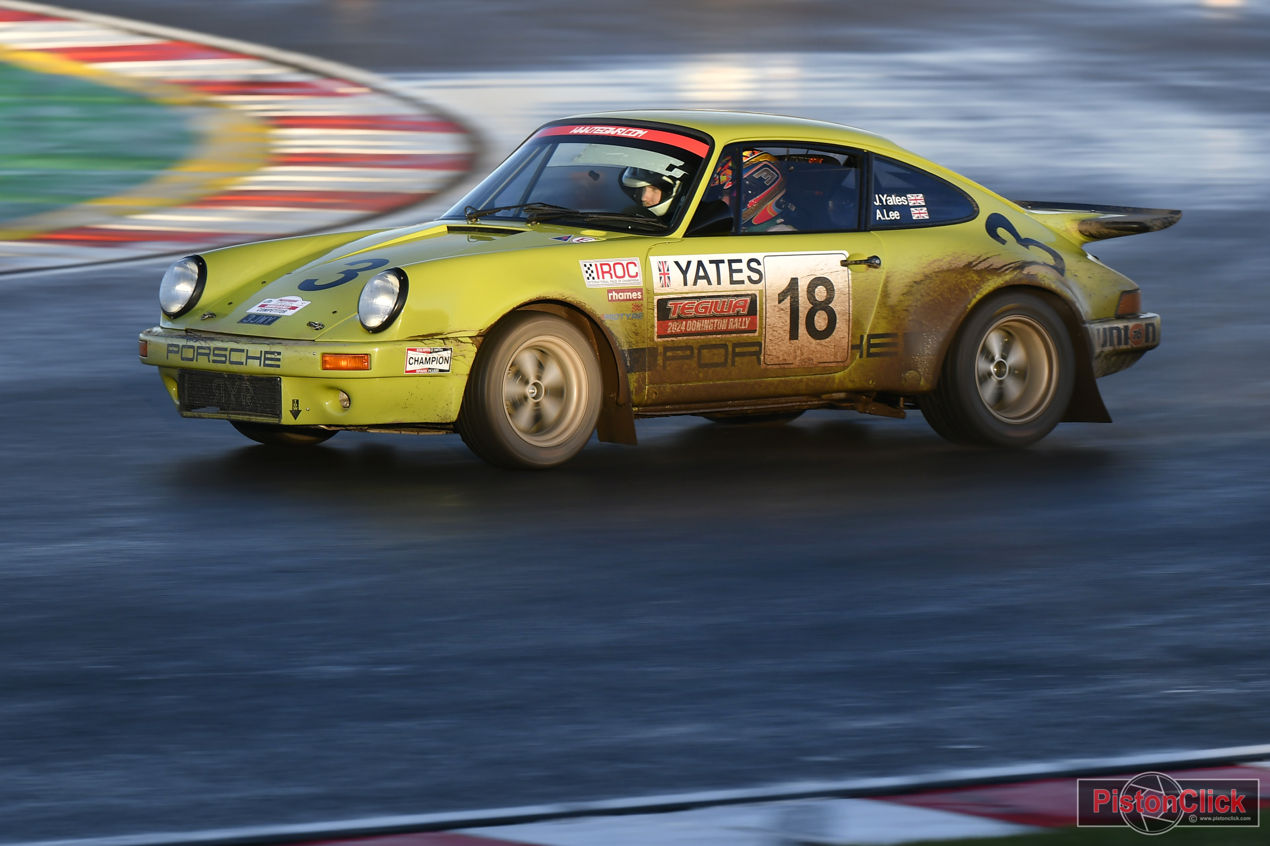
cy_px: 423
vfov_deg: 4.6
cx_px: 635
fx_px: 10582
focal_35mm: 300
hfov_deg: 6.9
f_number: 4.5
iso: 110
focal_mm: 200
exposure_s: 1/160
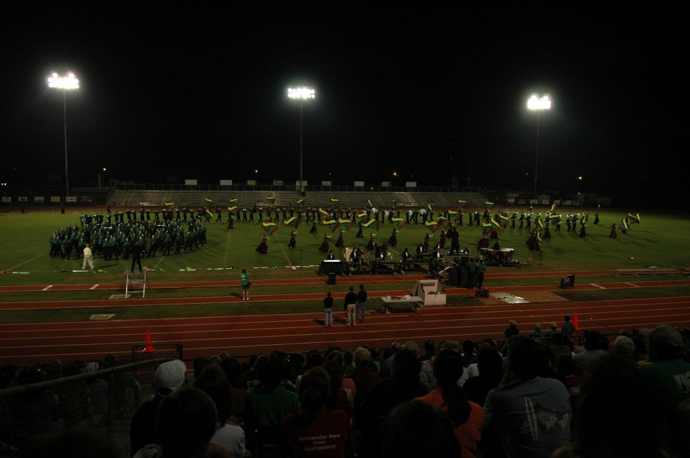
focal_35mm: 26
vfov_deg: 50.3
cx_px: 345
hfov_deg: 70.5
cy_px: 229
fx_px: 488
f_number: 2.8
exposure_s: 1/60
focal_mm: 17
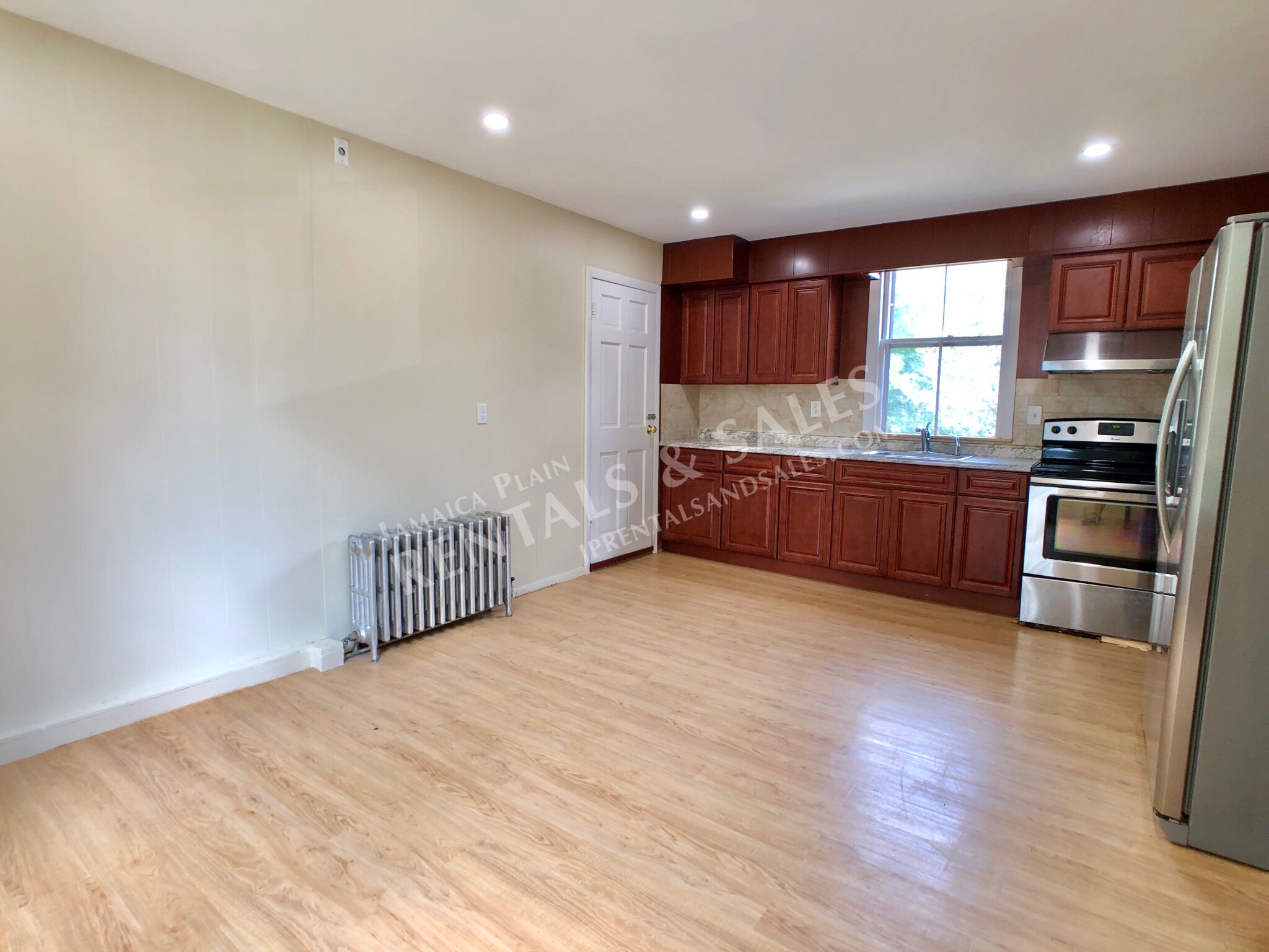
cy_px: 476
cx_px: 634
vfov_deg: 49.7
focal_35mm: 28
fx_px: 1026
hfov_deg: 63.4
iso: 32
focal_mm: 3.99
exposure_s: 1/30
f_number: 1.8
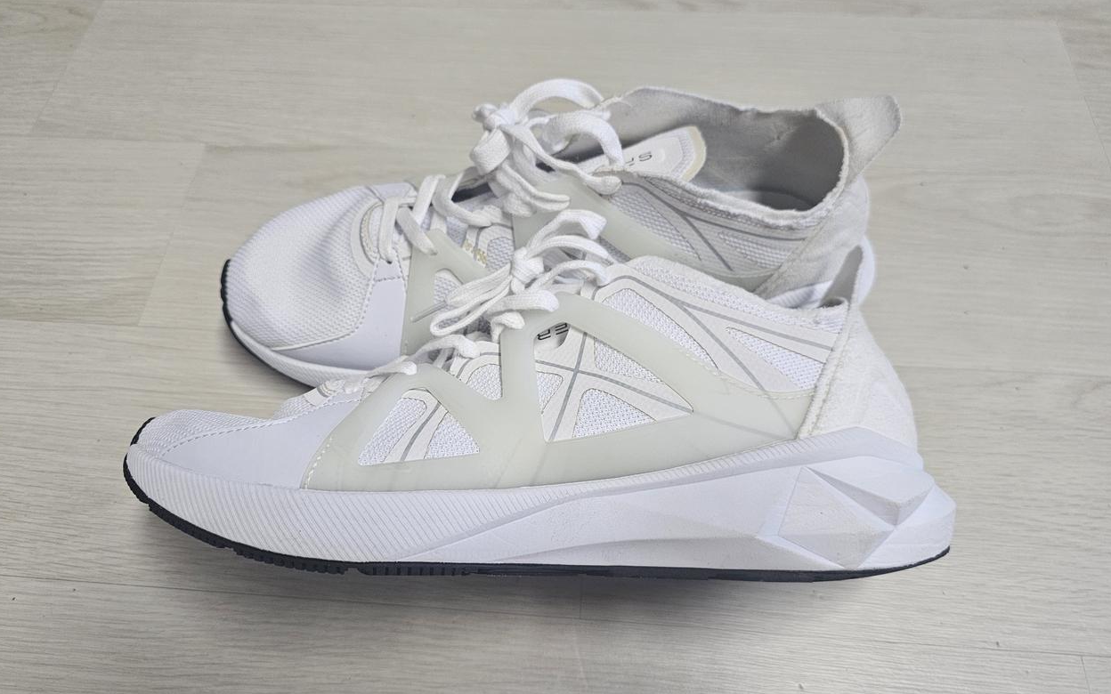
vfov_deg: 49.3
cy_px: 353
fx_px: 757
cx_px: 544
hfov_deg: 72.5
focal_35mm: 25
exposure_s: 1/170
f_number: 1.7
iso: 320
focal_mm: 6.3
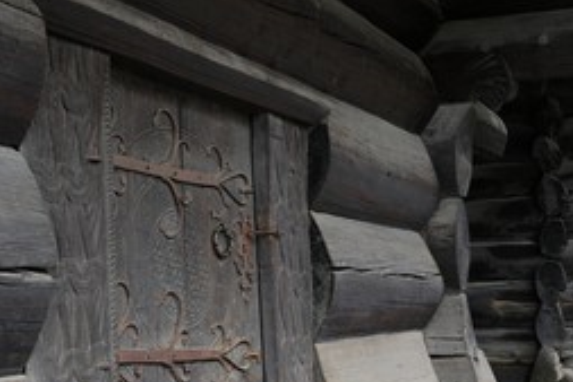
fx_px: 1003
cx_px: 365
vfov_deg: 21.4
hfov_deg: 31.7
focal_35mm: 63
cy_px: 298
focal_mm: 38
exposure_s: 1/60
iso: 800
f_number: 7.1
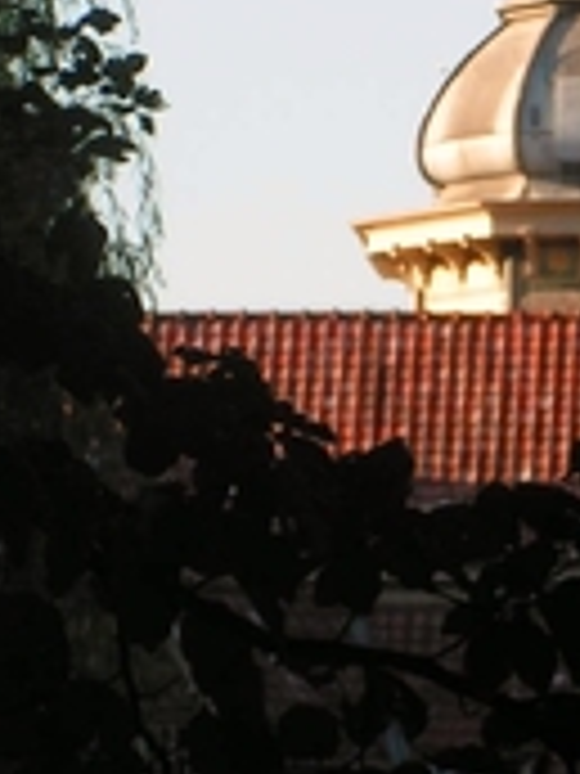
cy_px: 36
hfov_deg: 3.6
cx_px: 935
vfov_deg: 4.8
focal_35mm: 414
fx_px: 9249
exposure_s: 1/200
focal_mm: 18.2
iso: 50
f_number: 5.6
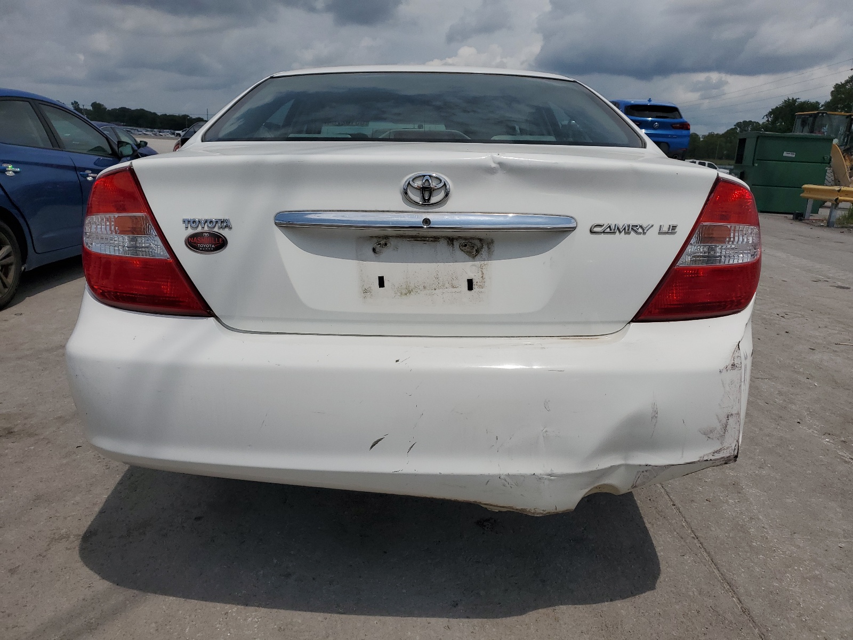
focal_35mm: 26
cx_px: 426
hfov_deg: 67.3
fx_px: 641
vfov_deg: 53.1
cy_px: 320
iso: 51
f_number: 1.5
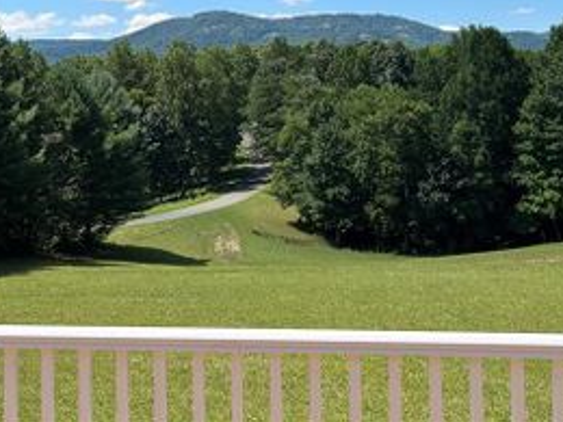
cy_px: 18
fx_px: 813
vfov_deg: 27.7
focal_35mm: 50
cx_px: 253
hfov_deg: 38.1
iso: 50
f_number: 1.5
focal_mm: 5.7
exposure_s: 1/4444
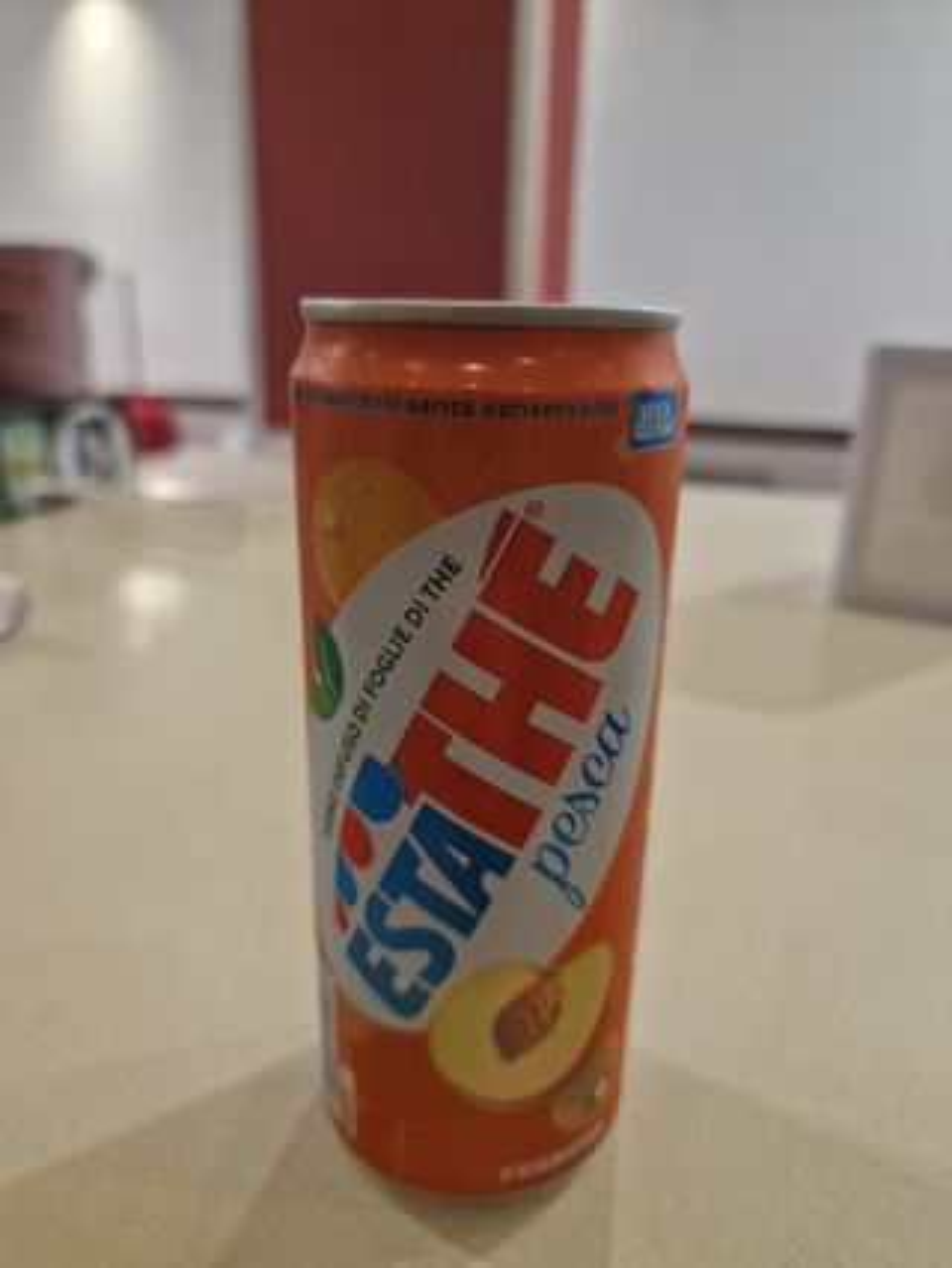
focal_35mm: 23
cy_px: 634
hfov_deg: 58.9
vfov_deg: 73.9
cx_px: 476
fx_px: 843
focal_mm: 6.4
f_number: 1.8
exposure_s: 1/100
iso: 640
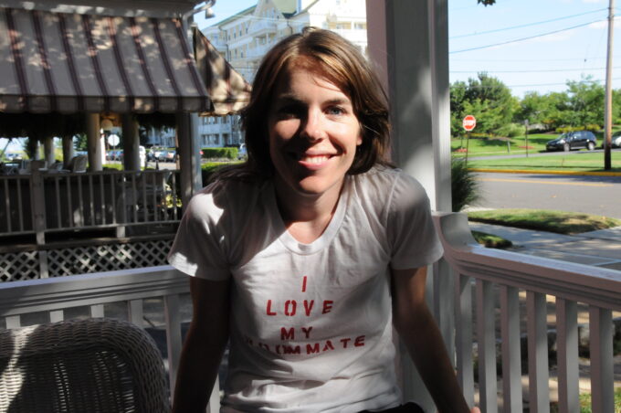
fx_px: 724
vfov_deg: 31.8
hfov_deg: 46.4
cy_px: 206
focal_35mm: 42
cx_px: 310
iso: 1600
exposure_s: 1/640
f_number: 13
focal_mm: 28
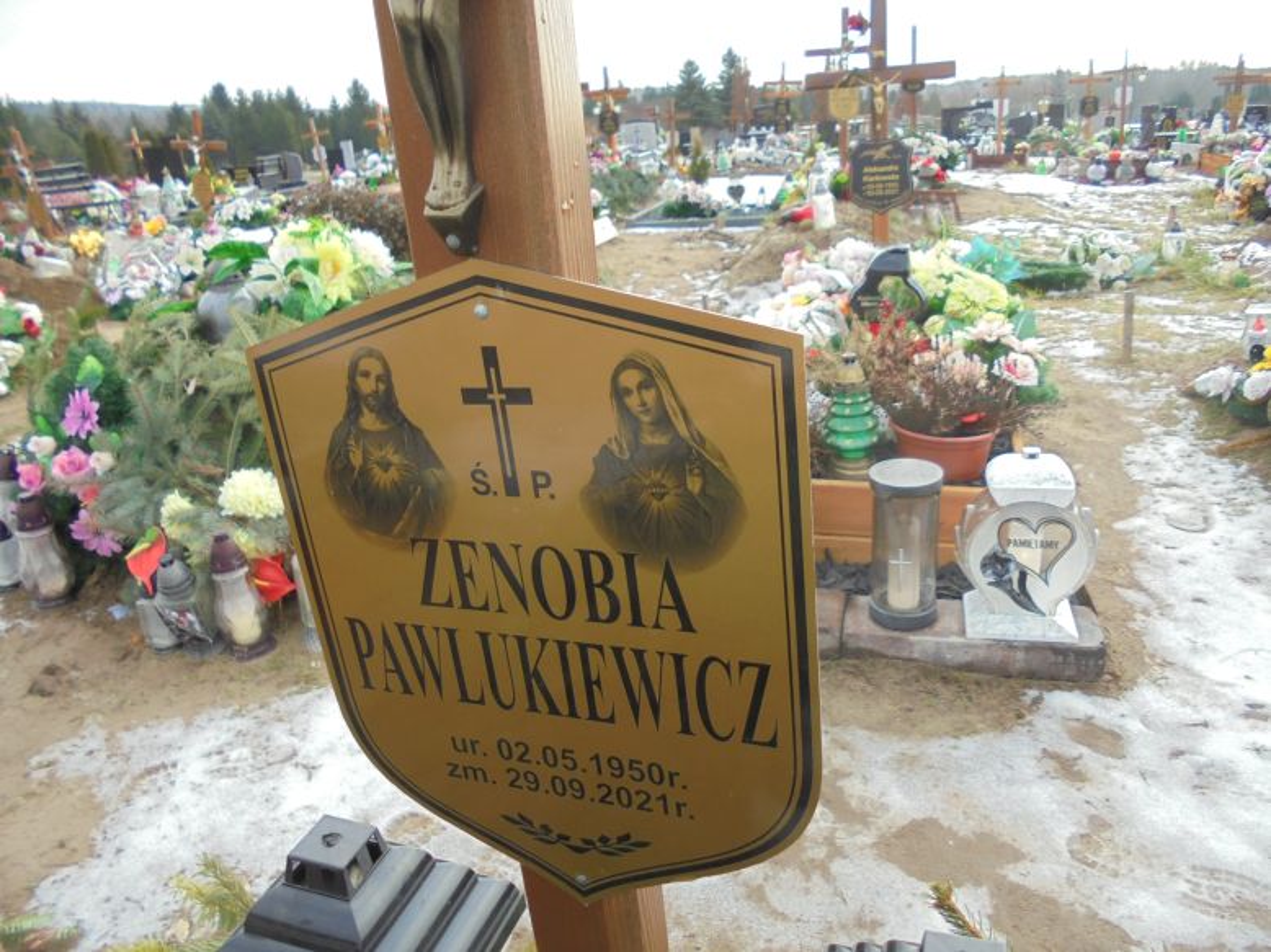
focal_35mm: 26
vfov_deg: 53.0
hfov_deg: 67.3
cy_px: 476
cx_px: 636
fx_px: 954
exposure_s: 1/160
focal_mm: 4.6
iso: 100
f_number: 3.5
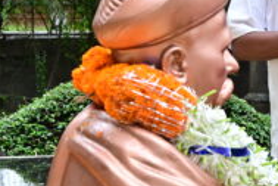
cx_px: 477
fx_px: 1452
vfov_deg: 7.3
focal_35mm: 188
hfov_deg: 10.4
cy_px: 119
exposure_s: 1/125
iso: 320
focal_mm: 51
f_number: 5.6
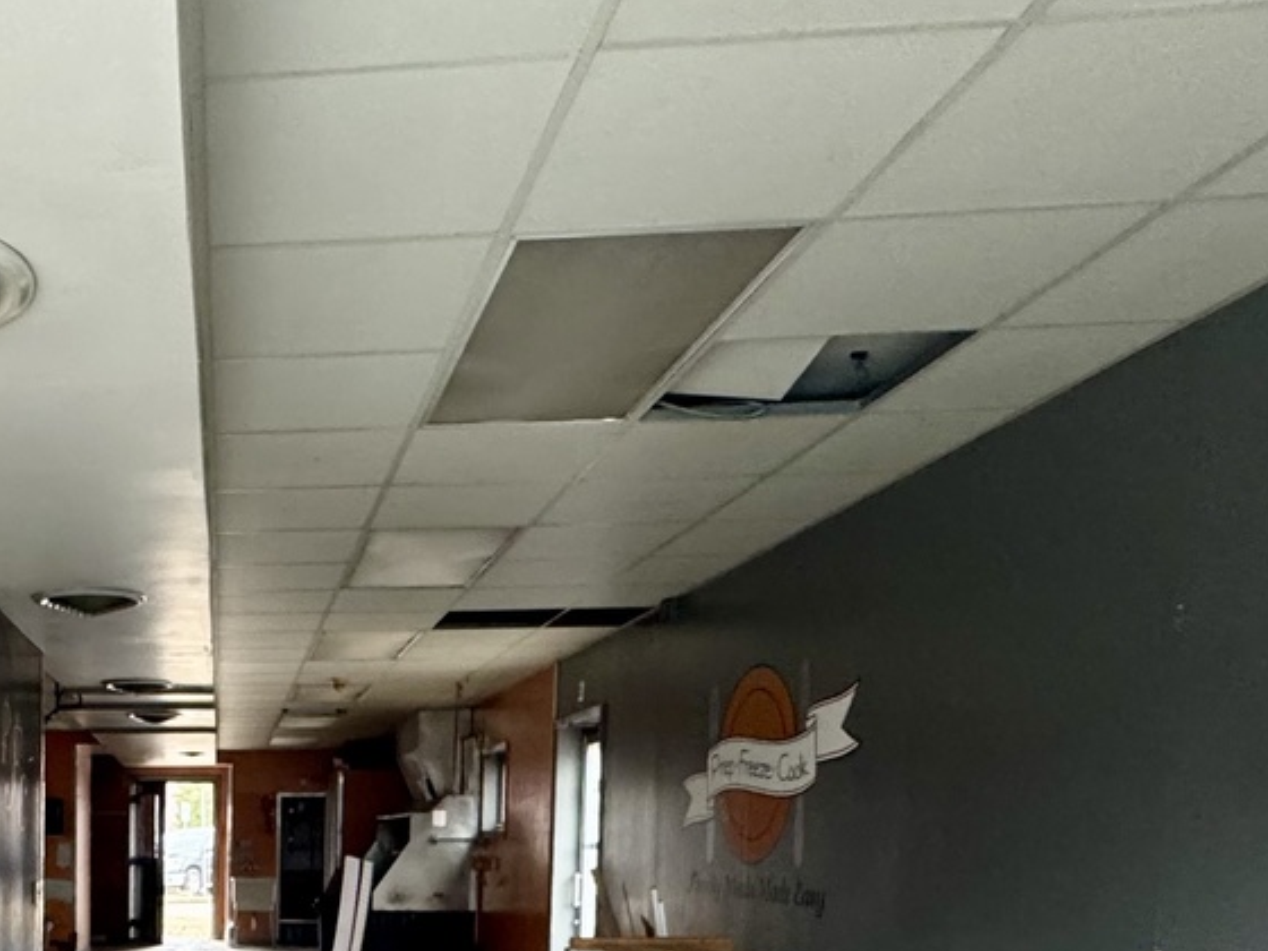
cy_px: 922
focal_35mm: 36
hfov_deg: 44.8
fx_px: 1319
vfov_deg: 36.2
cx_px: 45
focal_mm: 2.22
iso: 500
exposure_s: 1/60
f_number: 2.2
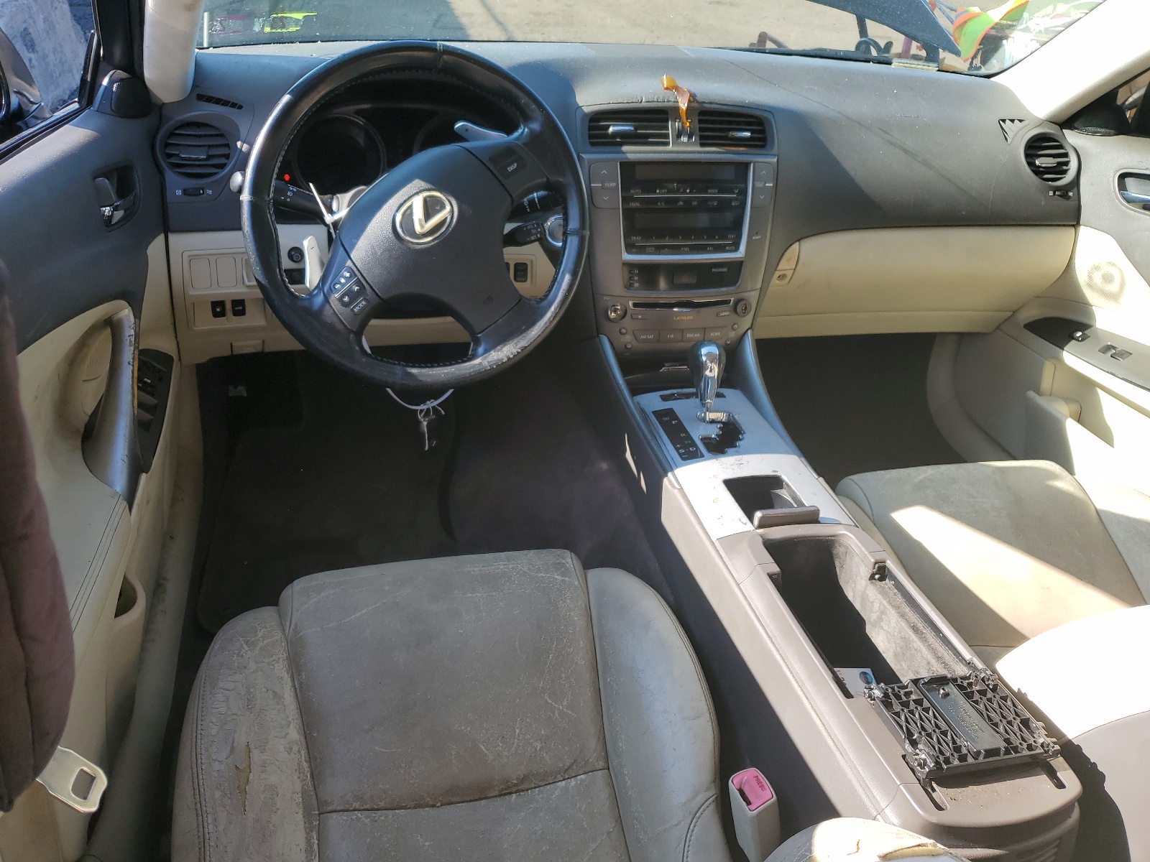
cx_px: 575
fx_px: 864
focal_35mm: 26
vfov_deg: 53.1
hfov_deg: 67.3
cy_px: 431
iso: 50
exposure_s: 1/500
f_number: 1.5
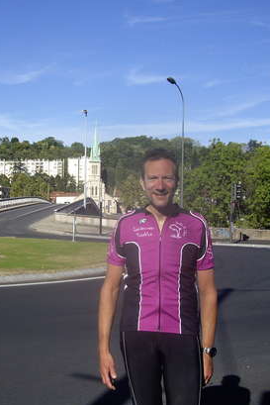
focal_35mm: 58
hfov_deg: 23.3
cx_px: 84
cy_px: 214
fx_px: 652
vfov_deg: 34.5
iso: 50
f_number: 5.6
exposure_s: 1/320
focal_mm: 7.9
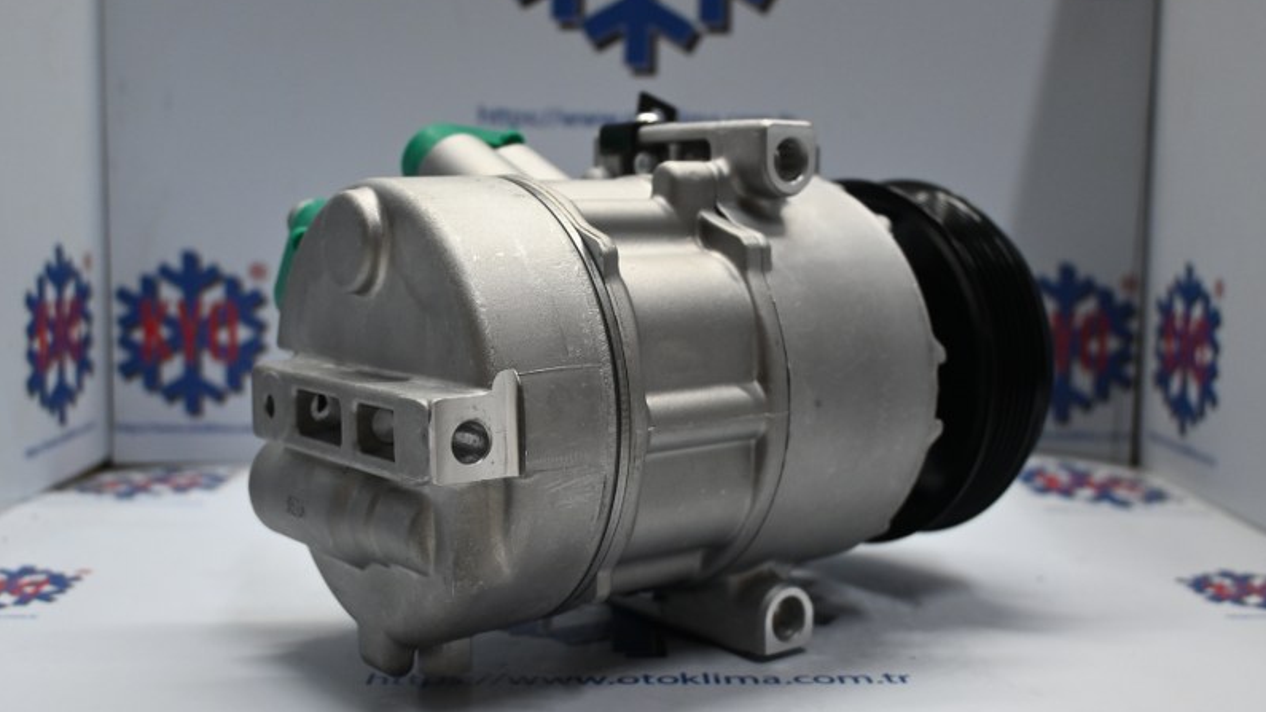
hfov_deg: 51.0
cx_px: 635
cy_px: 326
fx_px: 1327
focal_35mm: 40
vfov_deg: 30.0
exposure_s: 1/125
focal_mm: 25
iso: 1000
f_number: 4.2
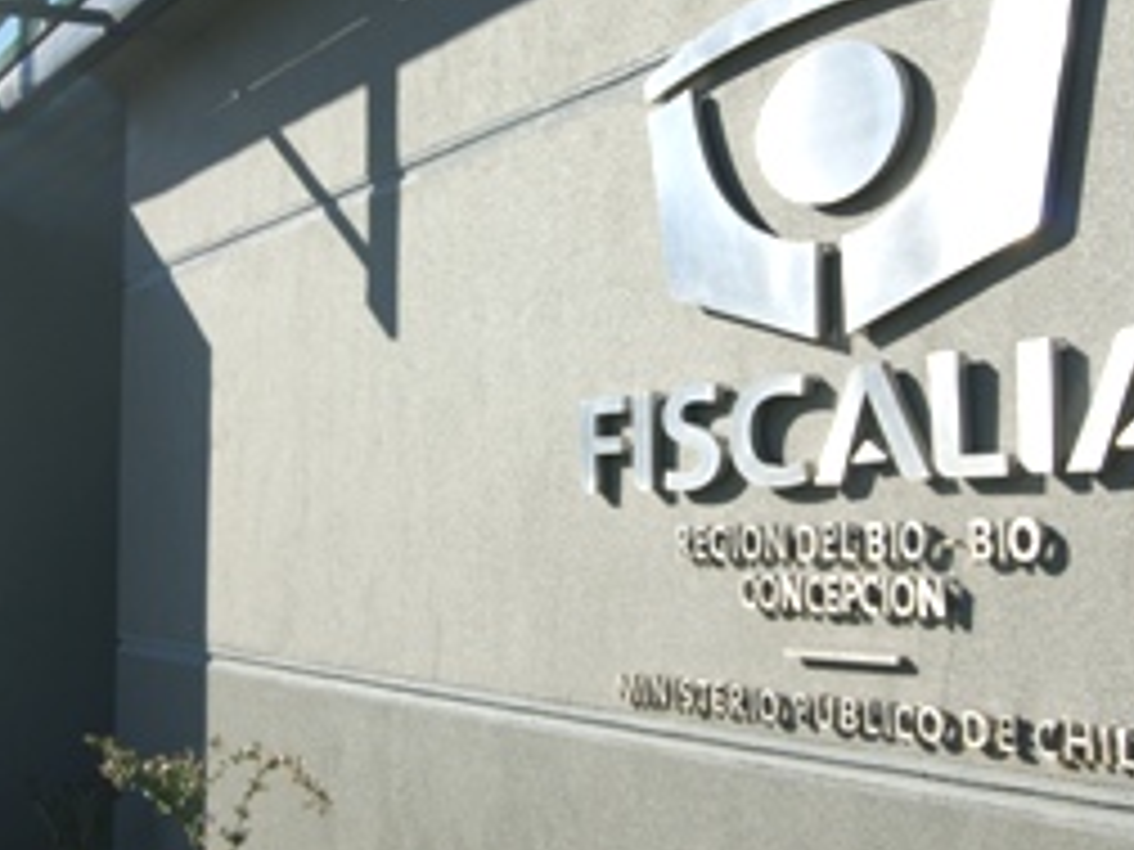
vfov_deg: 26.5
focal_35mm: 55
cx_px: 464
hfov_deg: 34.8
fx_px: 1802
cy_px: 358
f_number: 11
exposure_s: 1/160
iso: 100
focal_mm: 24
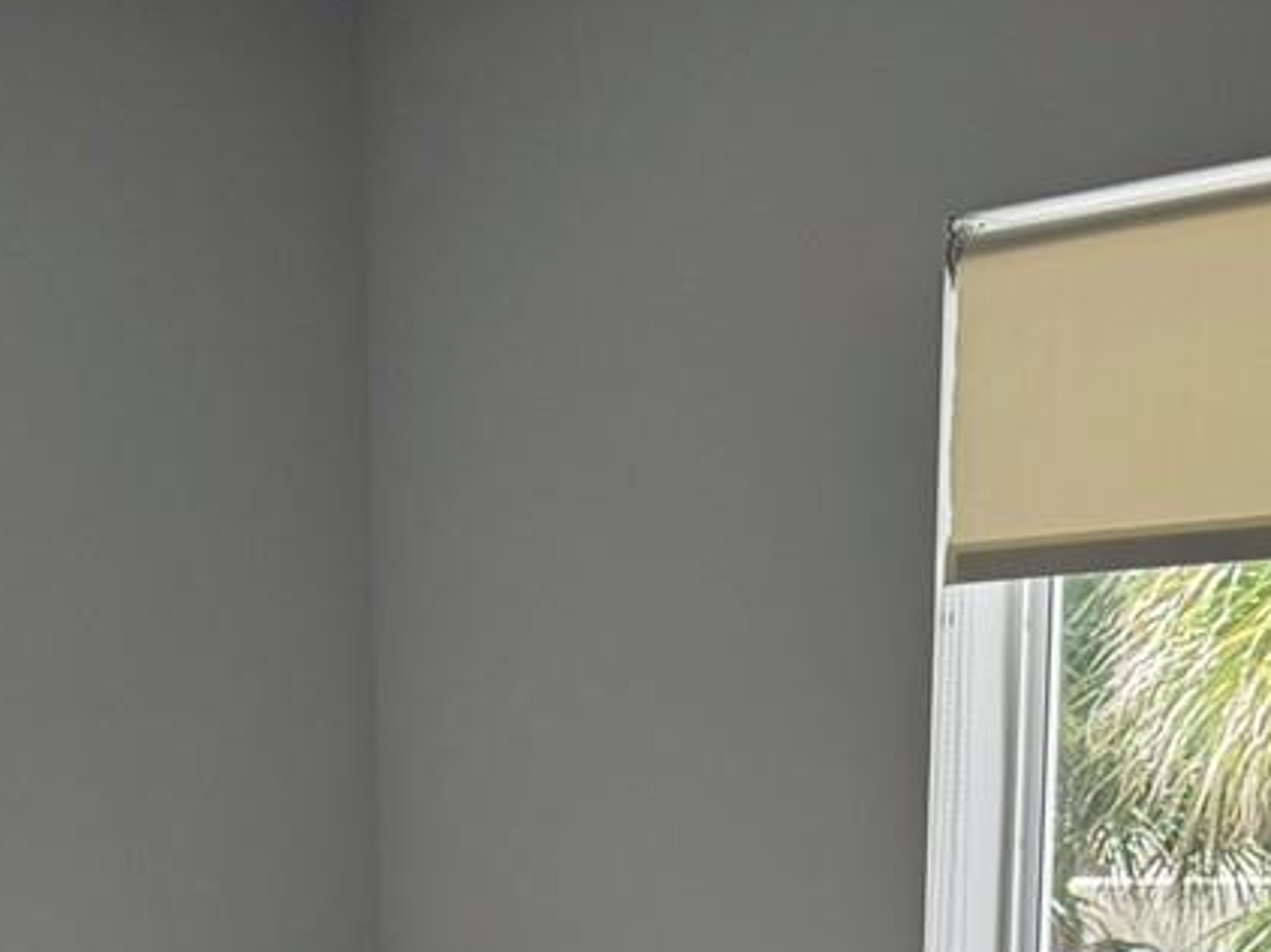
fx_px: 3339
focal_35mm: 91
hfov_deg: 21.2
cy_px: 1549
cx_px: 172
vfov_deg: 14.7
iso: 125
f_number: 1.78
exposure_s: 1/121
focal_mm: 6.76
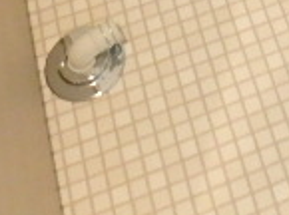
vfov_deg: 14.2
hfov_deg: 20.0
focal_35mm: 93
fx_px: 775
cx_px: 333
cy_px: -153
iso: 800
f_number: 3.5
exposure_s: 1/20
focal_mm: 3.7
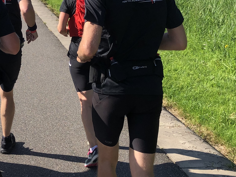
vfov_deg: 20.1
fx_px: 498
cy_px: 52
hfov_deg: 25.9
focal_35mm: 73
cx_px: 25
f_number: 1.8
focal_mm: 3.99
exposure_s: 1/1372
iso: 20
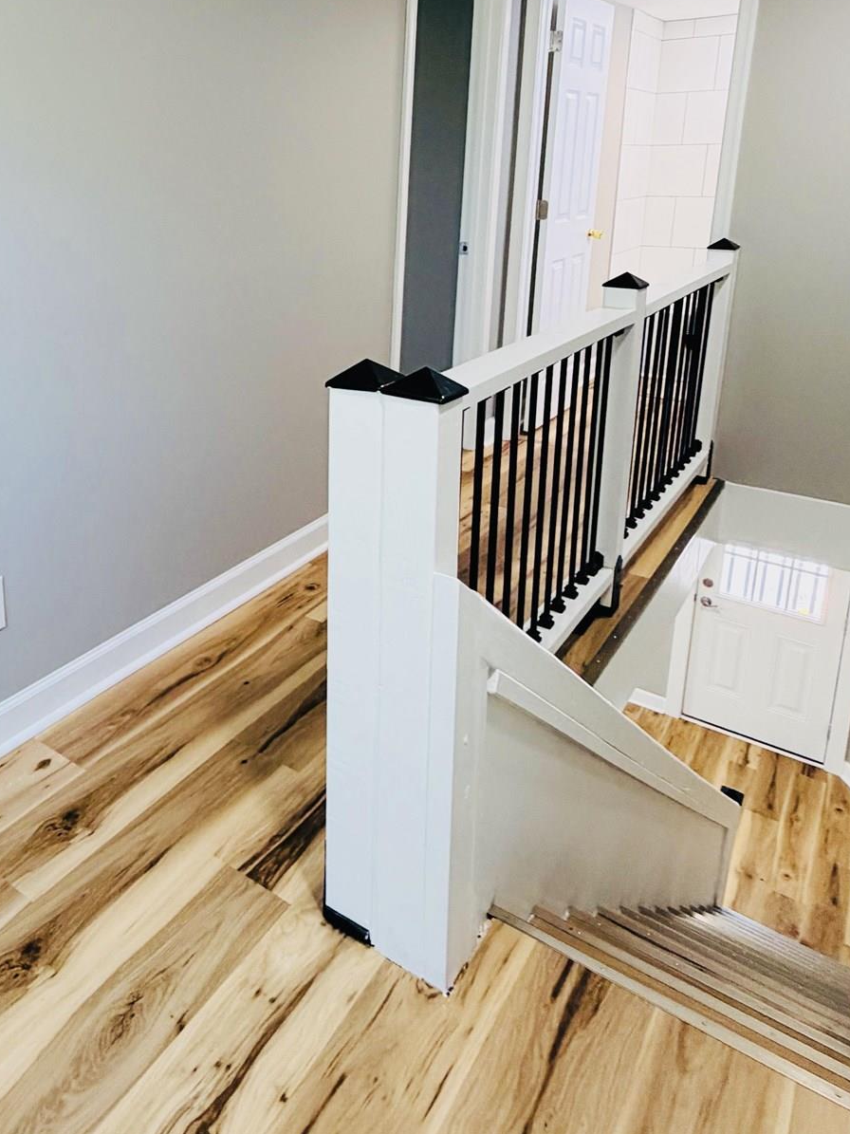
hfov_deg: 47.9
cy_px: 350
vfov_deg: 63.1
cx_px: 145
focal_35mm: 27
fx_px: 884
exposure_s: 1/120
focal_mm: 2.22
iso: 320
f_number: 2.2
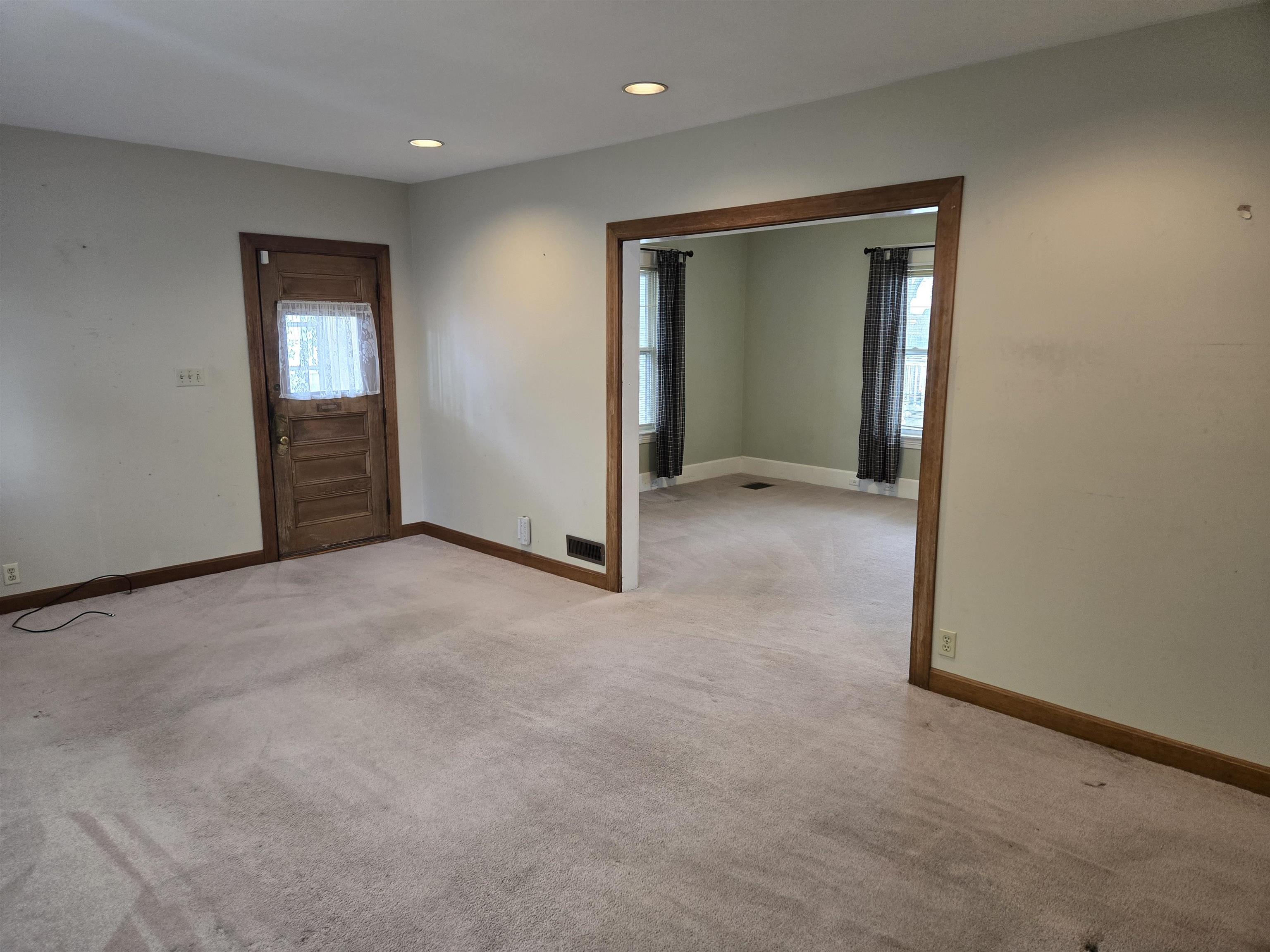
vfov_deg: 58.9
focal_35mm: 23
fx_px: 844
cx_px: 635
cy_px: 476
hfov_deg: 73.9
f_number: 1.8
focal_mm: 5.4
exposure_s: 1/120
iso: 320
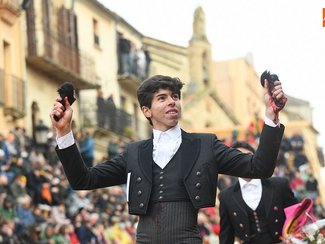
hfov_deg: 12.1
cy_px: 122
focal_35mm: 163
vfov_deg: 9.1
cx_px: 167
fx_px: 1530
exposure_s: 1/320
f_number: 5.6
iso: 1600
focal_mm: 150
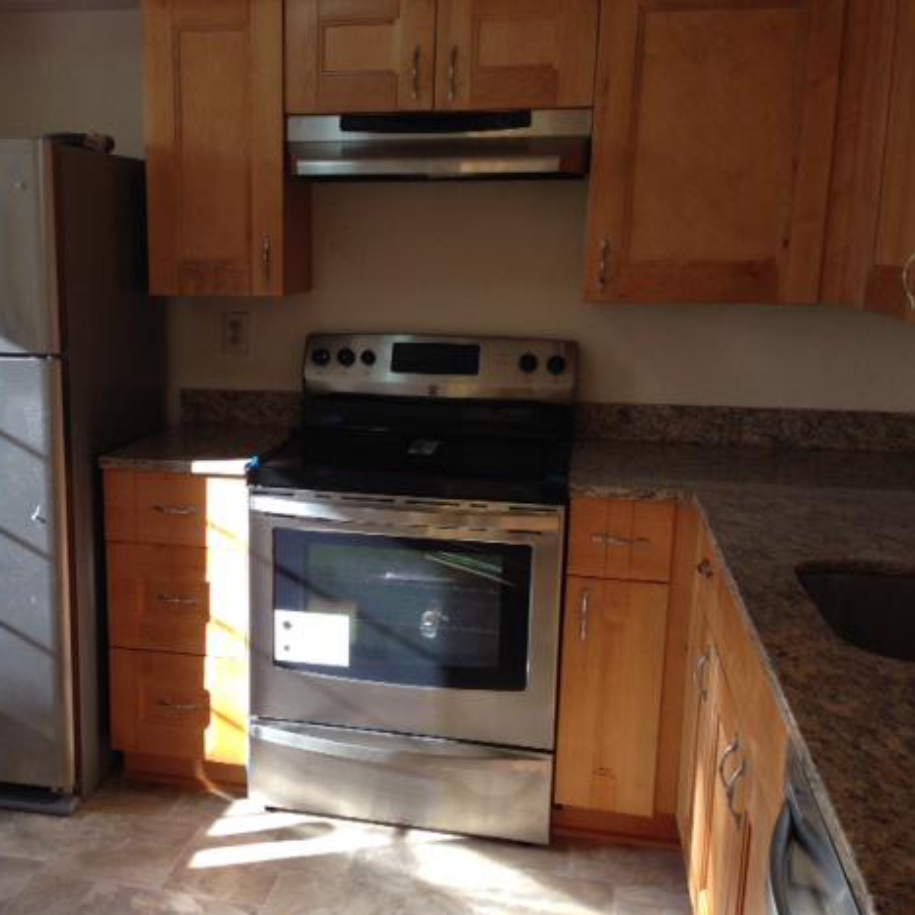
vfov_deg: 41.9
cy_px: 468
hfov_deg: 41.2
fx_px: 1196
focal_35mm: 40
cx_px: 290
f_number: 2.4
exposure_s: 1/120
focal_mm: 4.12
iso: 80
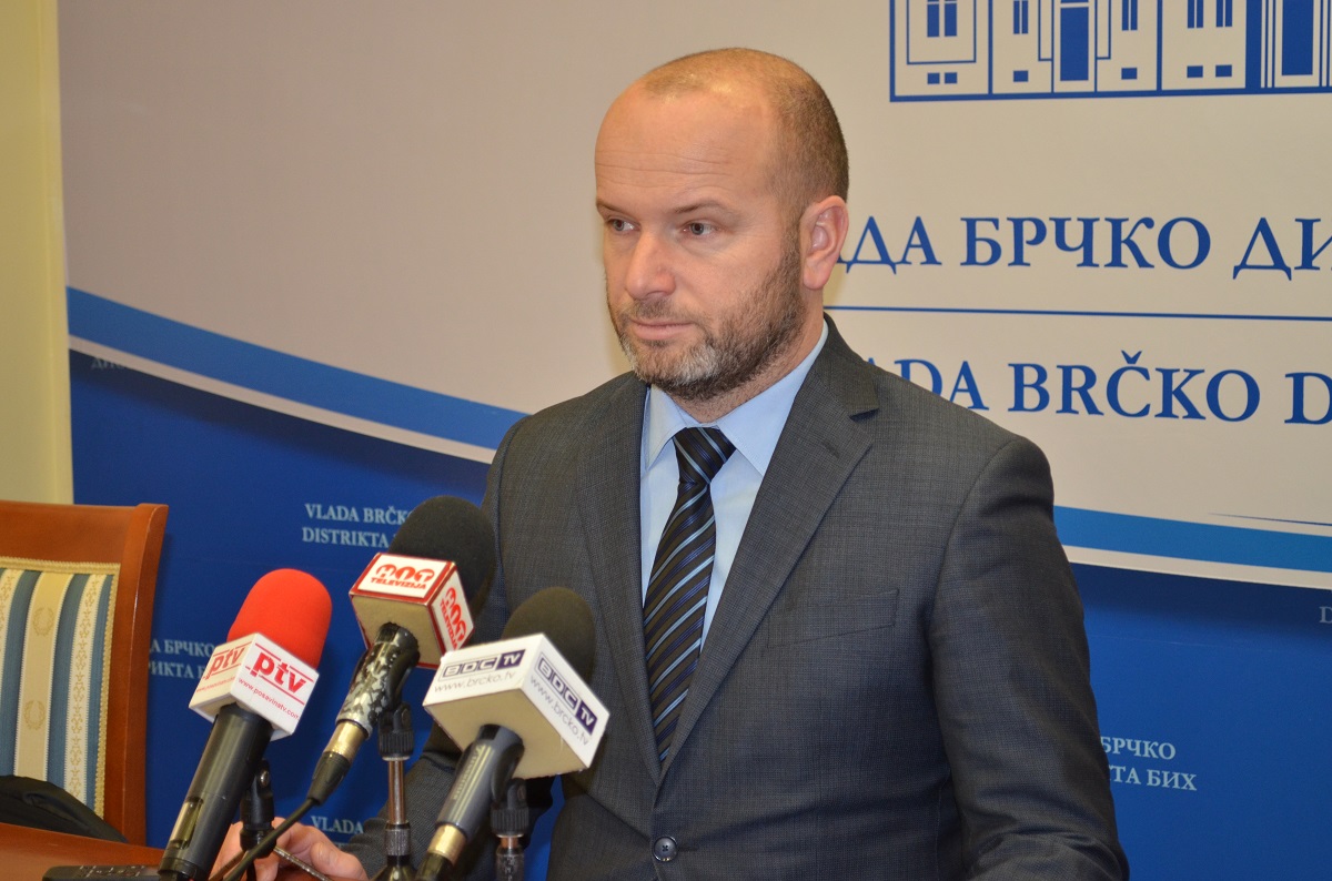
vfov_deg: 18.1
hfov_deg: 27.1
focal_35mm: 75
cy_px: 440
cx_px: 666
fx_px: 2768
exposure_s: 1/60
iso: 800
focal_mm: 50
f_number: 5.6
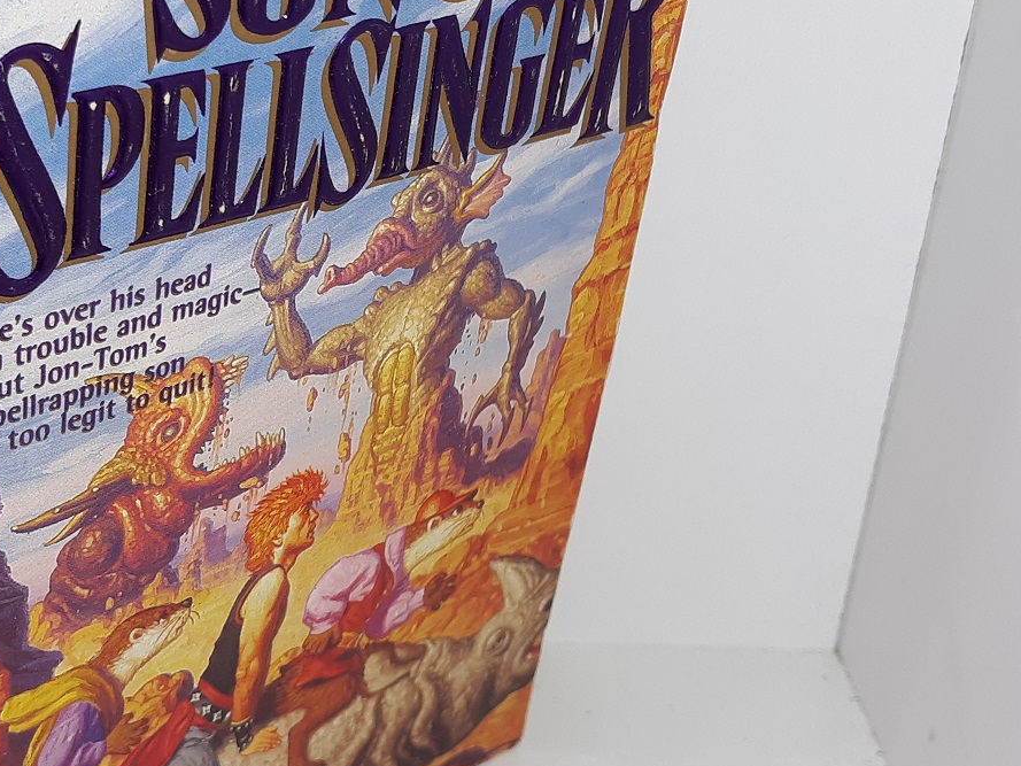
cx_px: 231
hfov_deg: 29.3
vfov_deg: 22.5
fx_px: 1917
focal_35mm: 65
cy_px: 276
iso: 40
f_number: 1.7
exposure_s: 1/179
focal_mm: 3.7
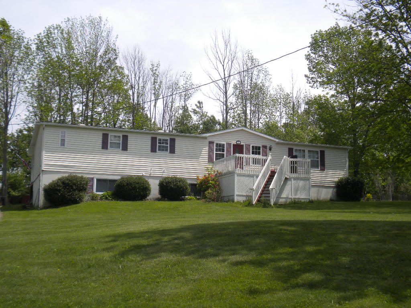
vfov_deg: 28.0
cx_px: 206
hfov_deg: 36.8
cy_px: 154
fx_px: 617
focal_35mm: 52
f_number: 5.6
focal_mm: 9.3
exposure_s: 1/823
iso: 113
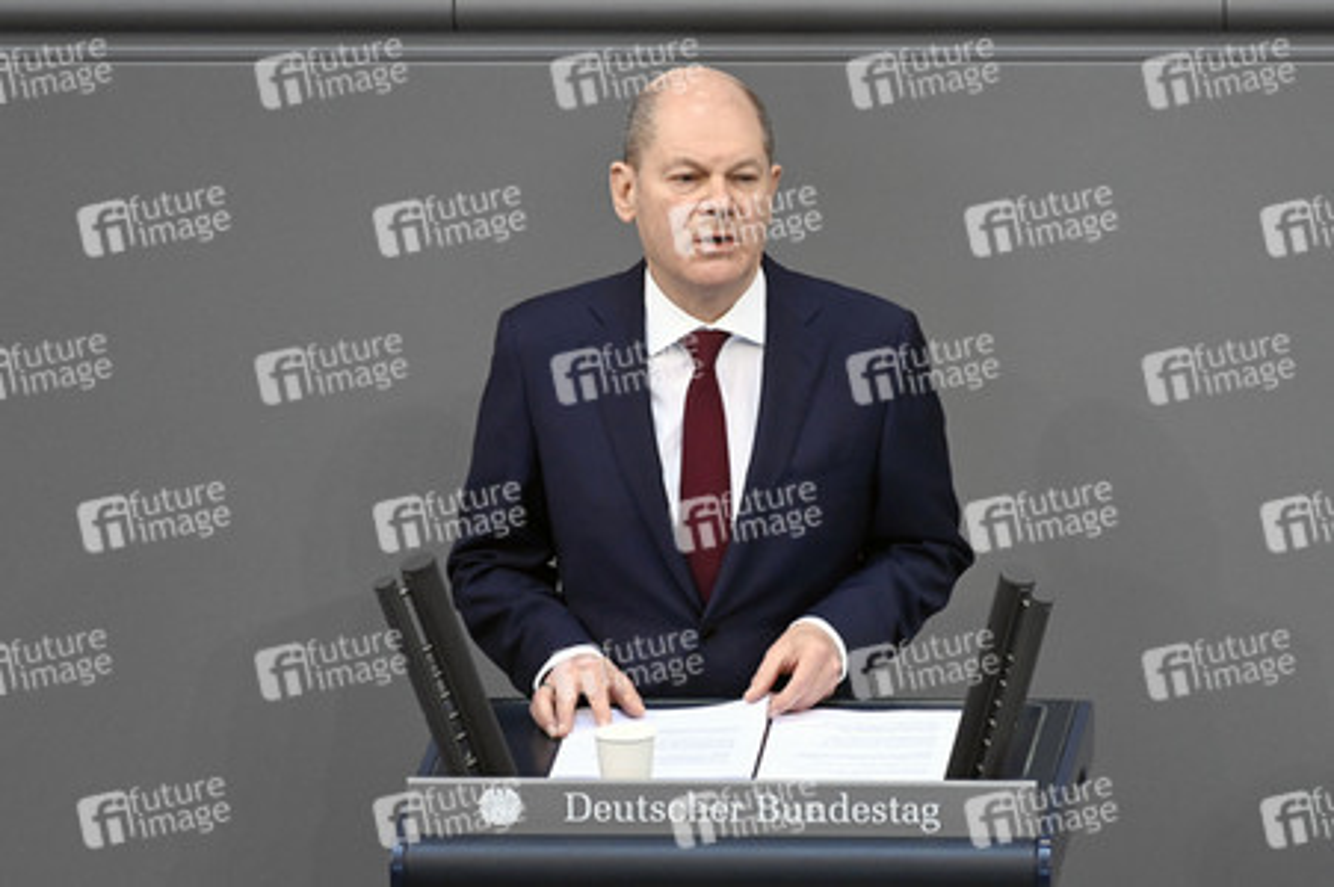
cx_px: 667
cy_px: 444
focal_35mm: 500
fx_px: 18514
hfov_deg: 4.1
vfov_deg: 2.7
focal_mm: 500
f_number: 5.6
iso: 6400
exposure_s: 1/400
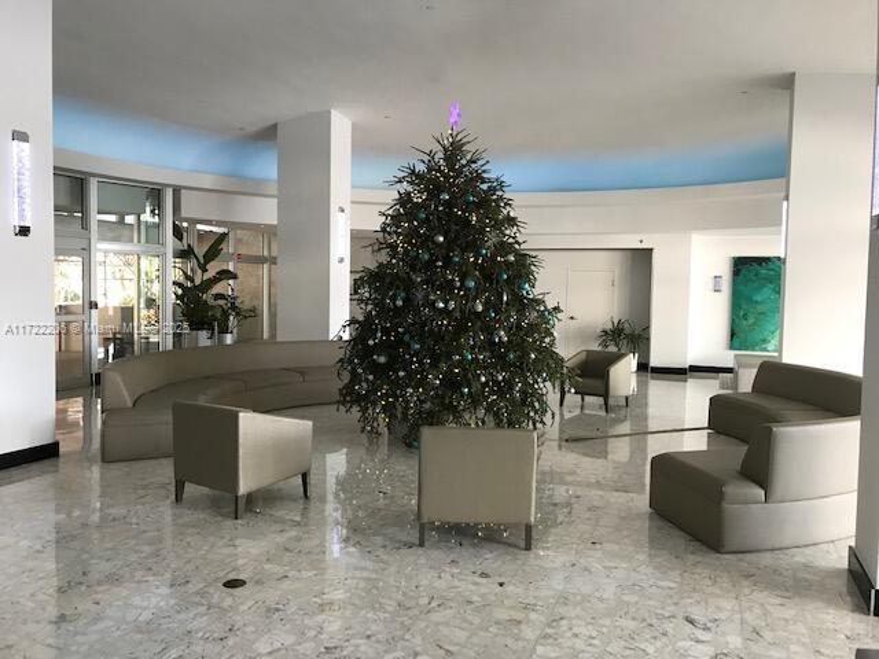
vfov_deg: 49.7
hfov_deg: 63.4
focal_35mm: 28
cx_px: 440
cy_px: 330
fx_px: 711
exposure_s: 1/30
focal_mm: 3.99
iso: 25
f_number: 1.8
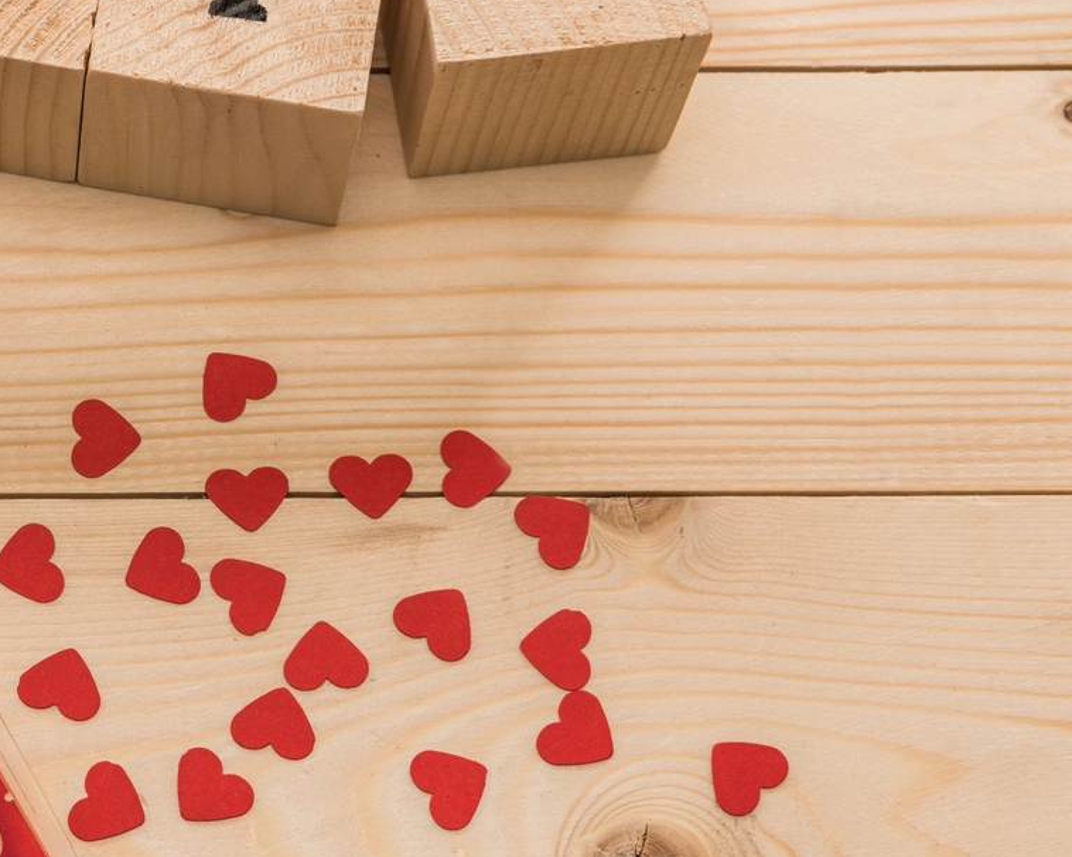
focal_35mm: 114
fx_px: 3616
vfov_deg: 13.5
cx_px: -105
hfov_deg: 16.4
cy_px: 443
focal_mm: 50
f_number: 8
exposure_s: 1/125
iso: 50
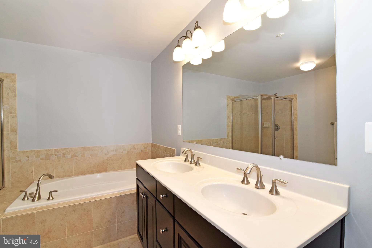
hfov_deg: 96.7
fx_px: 165
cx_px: 186
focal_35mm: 16
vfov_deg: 73.8
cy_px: 124
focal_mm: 16
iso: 1250
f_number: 11
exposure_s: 1/50
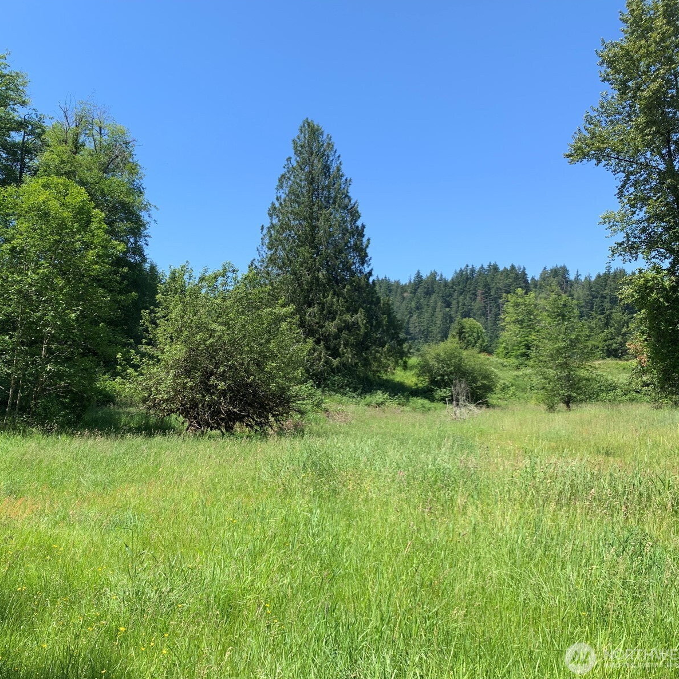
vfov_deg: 52.5
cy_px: 338
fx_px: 688
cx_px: 255
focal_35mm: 31
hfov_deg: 52.0
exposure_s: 1/1124
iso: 25
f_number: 1.8
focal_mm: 4.25
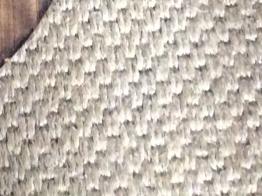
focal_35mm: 145
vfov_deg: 9.4
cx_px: -148
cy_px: -218
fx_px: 1096
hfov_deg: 12.8
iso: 320
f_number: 2.4
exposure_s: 1/25
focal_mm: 3.3
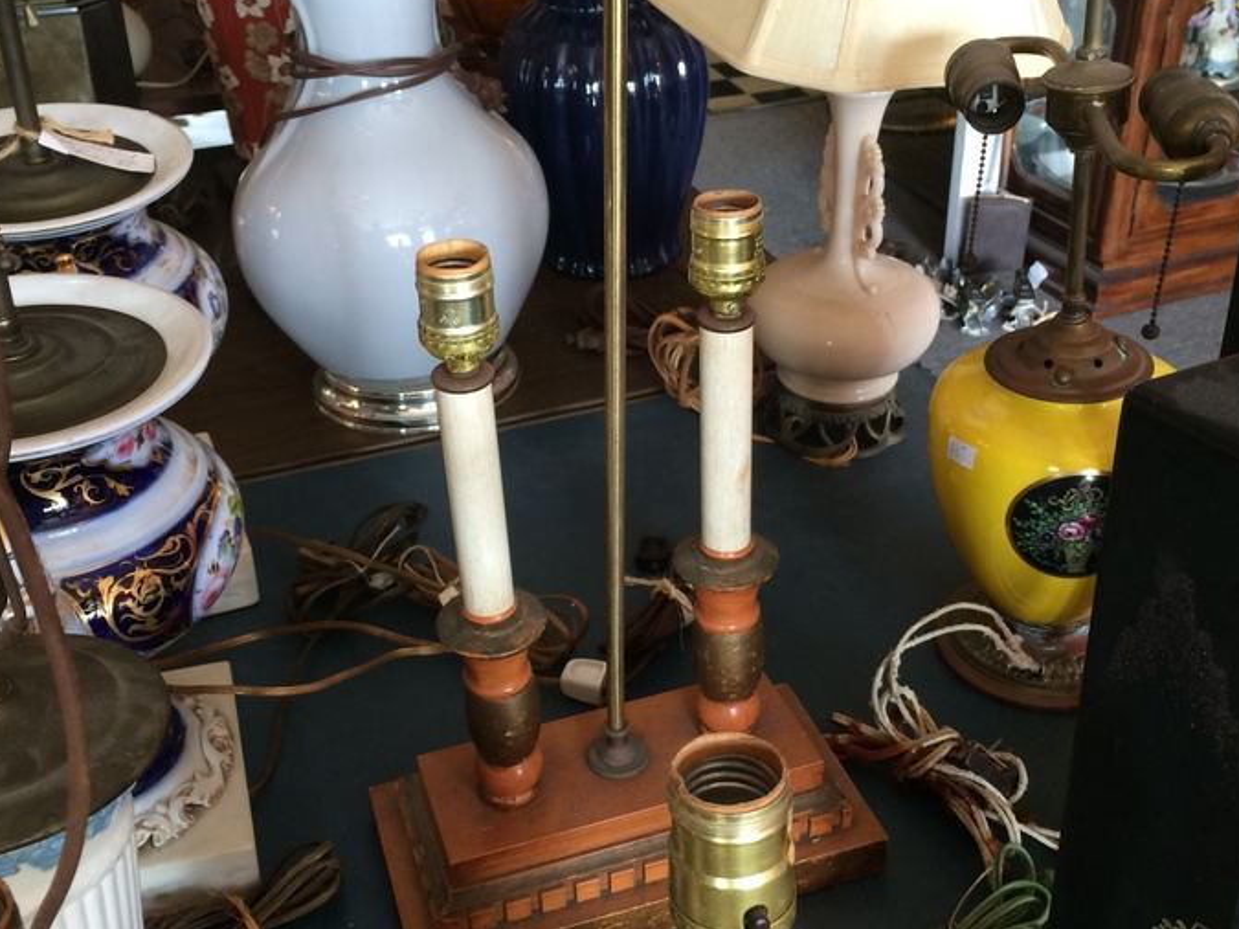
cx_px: 578
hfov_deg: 46.8
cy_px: 462
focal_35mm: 40
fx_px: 1431
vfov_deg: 35.9
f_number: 2.2
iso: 100
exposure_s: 1/30
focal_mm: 4.12
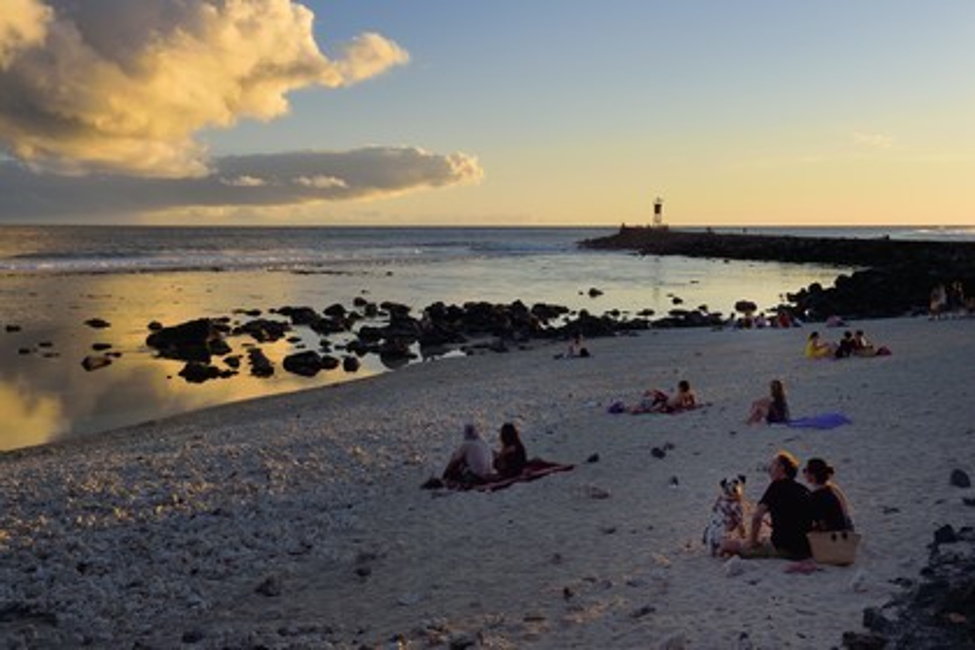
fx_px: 1029
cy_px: 325
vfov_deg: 35.1
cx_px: 488
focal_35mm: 38
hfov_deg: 50.7
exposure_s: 1/160
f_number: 14
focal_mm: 38
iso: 200
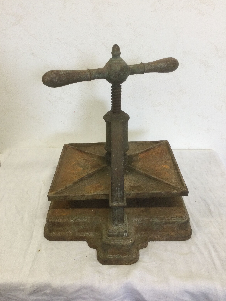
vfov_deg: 58.4
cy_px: 150
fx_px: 270
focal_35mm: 31
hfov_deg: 45.4
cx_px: 113
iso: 50
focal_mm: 3.3
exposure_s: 1/33
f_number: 2.4
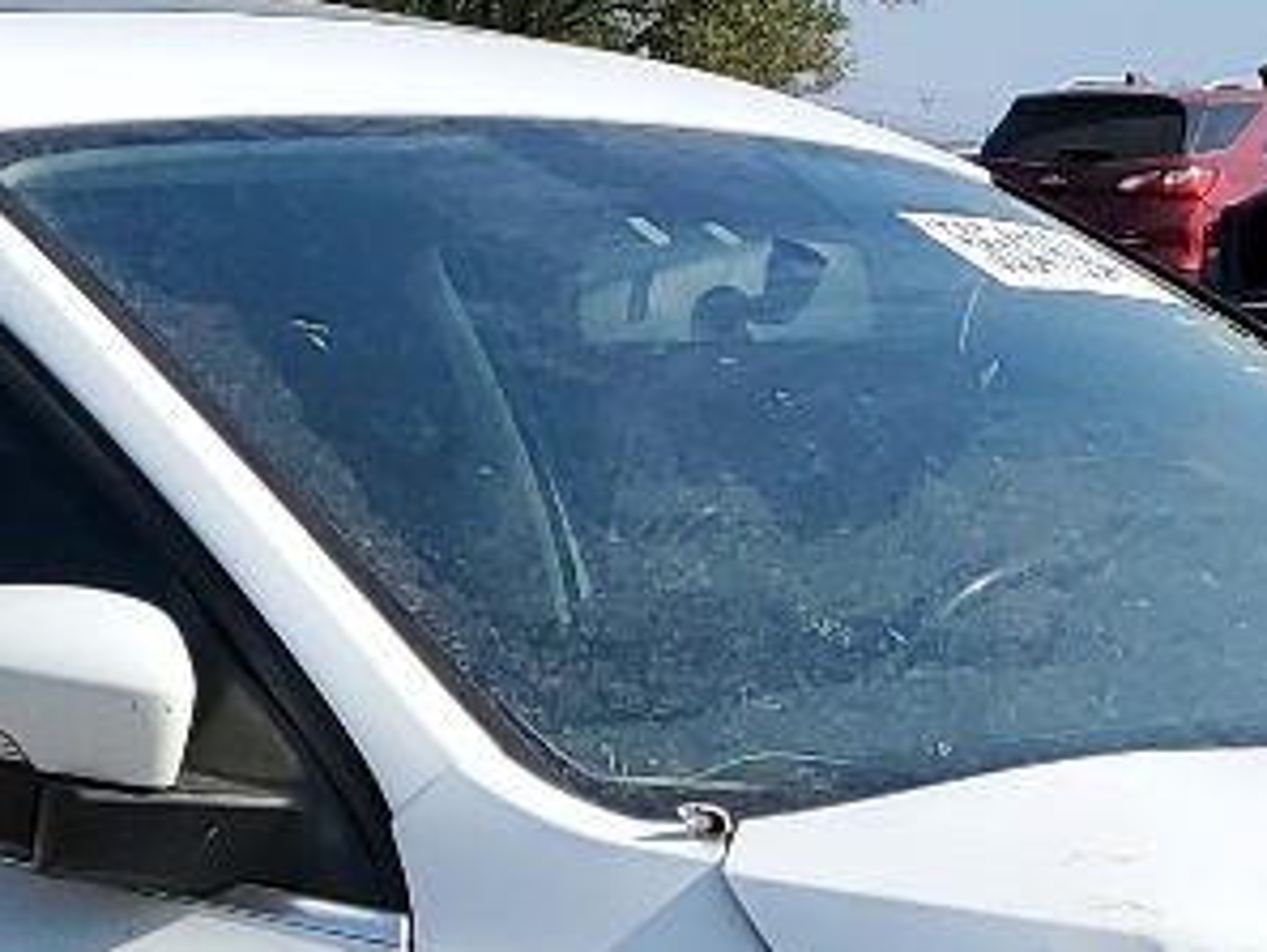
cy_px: 1652
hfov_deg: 14.1
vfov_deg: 10.1
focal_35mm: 140
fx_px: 5126
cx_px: 405
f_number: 1.5
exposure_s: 1/3333
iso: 50
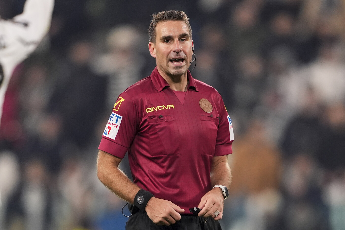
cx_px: 172
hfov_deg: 5.2
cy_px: 115
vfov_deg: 3.4
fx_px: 3833
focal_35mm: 400
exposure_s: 1/1600
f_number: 2.8
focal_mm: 400
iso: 2000
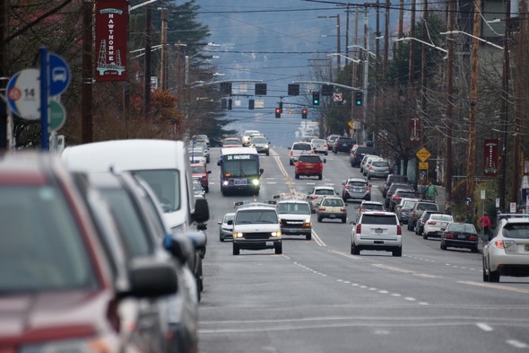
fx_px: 6610
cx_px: 264
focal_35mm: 450
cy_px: 176
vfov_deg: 3.1
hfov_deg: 4.6
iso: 400
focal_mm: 300
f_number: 5.6
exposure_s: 1/320
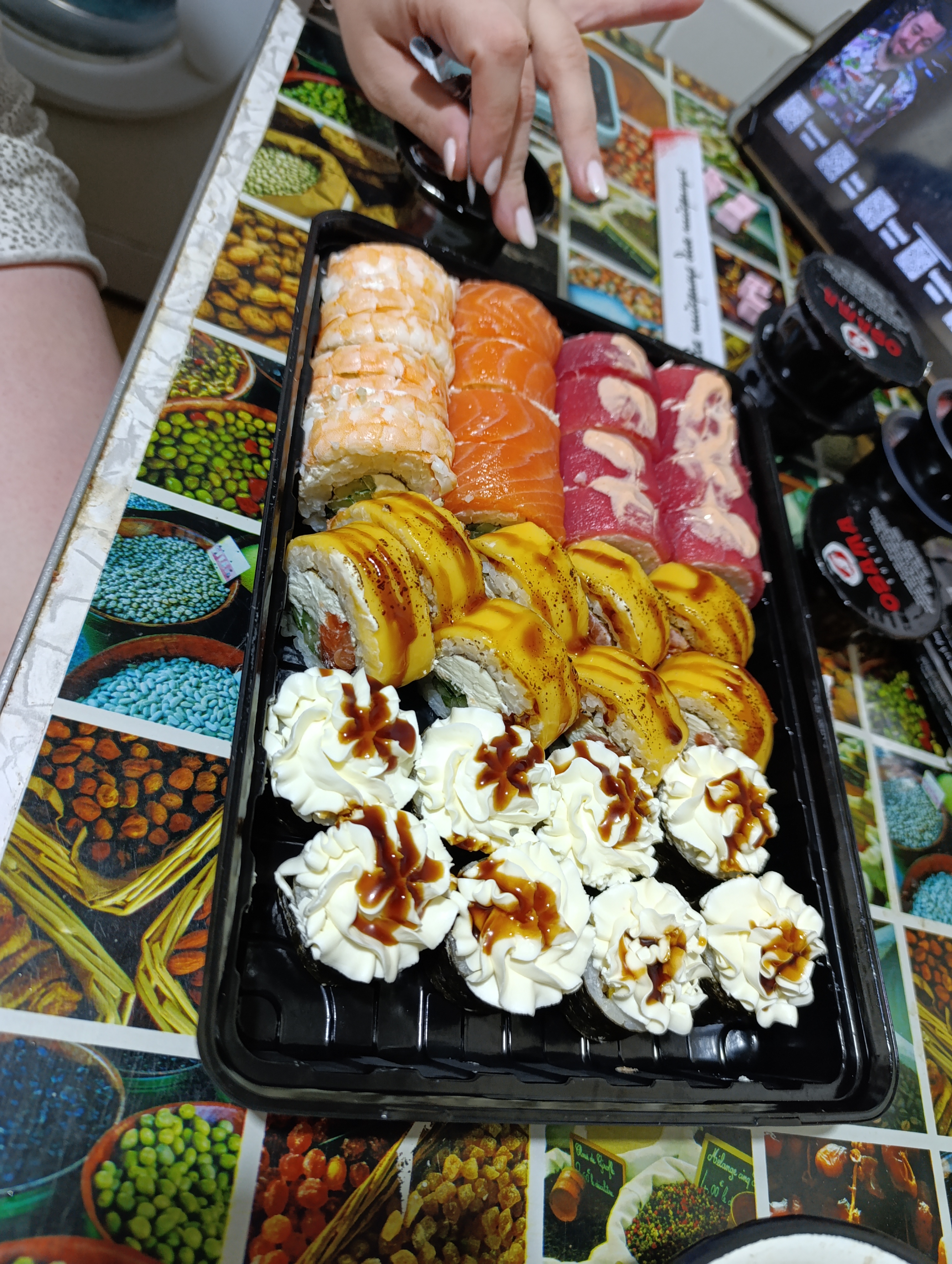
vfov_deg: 73.8
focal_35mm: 23
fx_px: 841
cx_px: 476
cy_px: 632
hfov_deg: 59.0
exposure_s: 1/33.3
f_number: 1.6
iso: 1000
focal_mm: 6.14
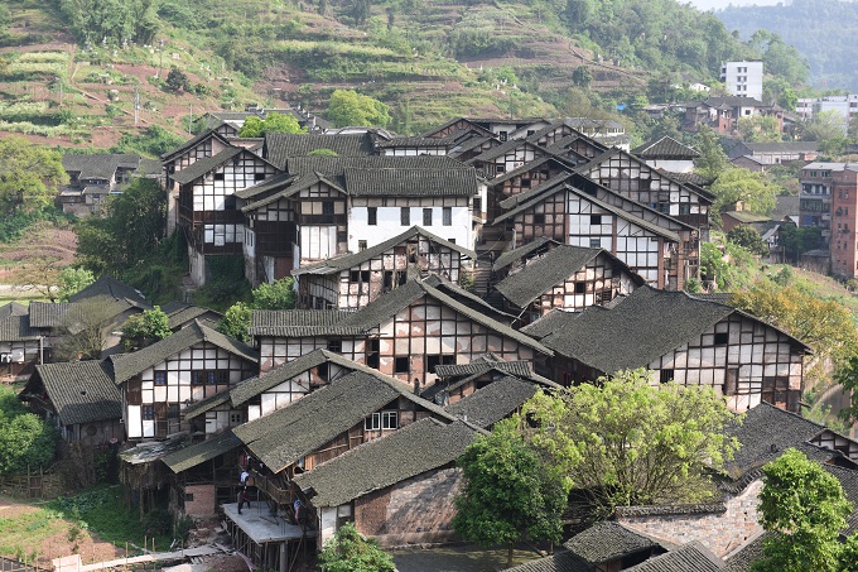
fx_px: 1668
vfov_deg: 19.4
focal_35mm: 70
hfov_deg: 28.8
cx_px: 429
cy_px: 286
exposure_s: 1/160
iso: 100
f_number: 6.3
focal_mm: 70
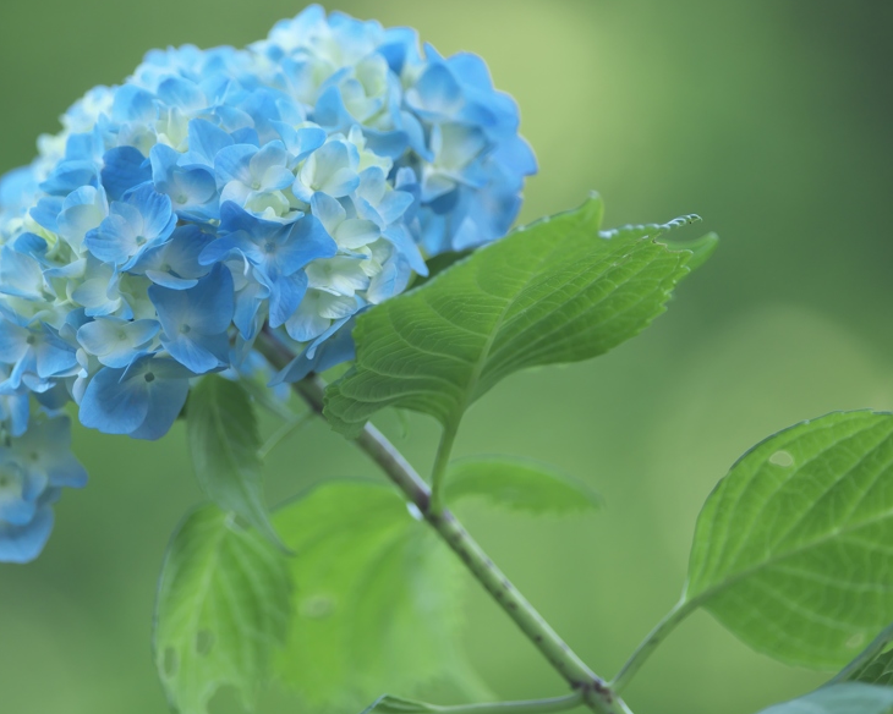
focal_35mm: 395
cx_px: 335
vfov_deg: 3.9
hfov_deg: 4.9
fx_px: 10440
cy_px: 306
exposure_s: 1/250
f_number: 4
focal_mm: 300
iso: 250
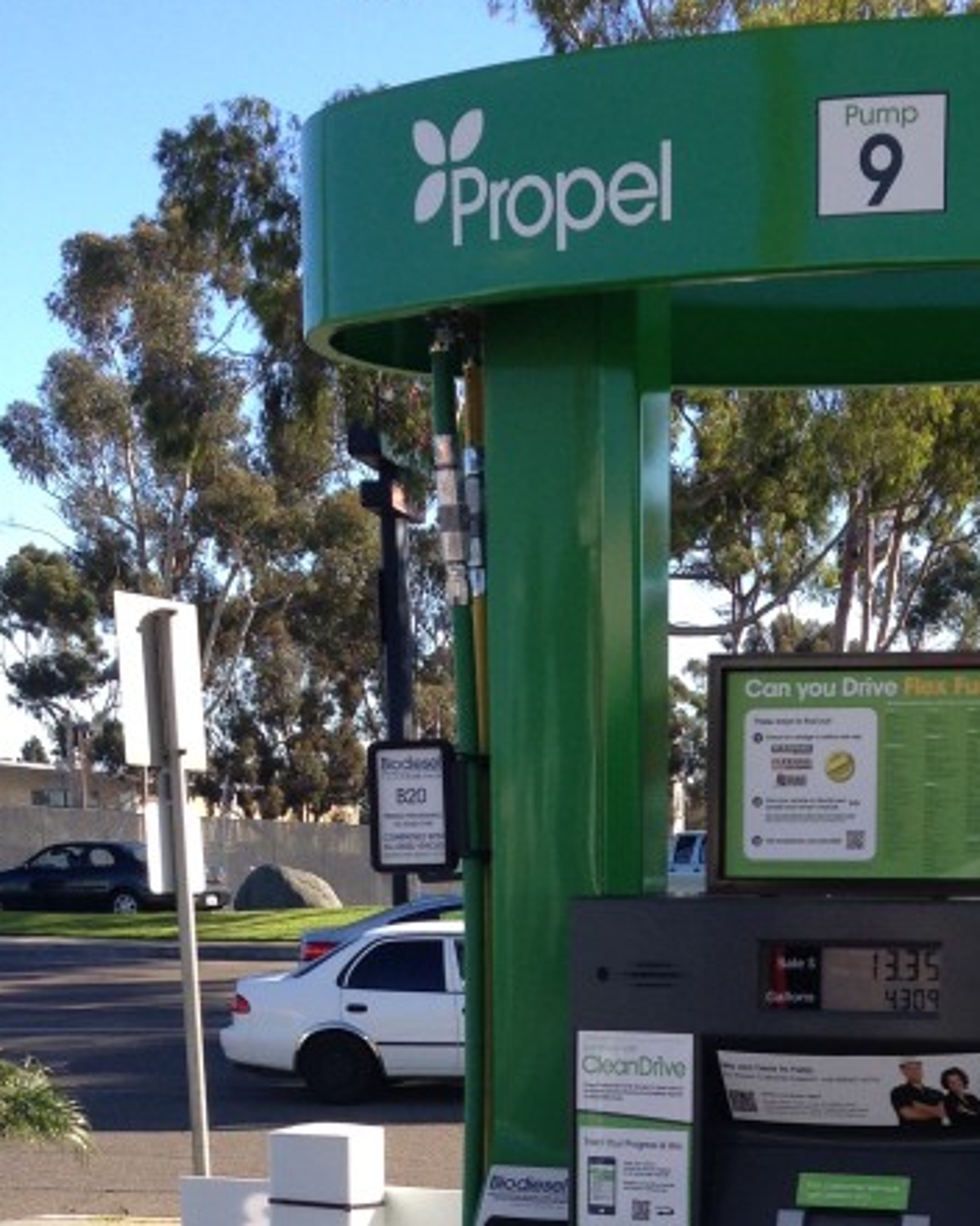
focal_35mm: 75
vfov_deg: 23.7
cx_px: 782
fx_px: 2719
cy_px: 1365
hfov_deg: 20.2
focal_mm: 4.12
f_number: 2.4
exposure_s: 1/638
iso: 50
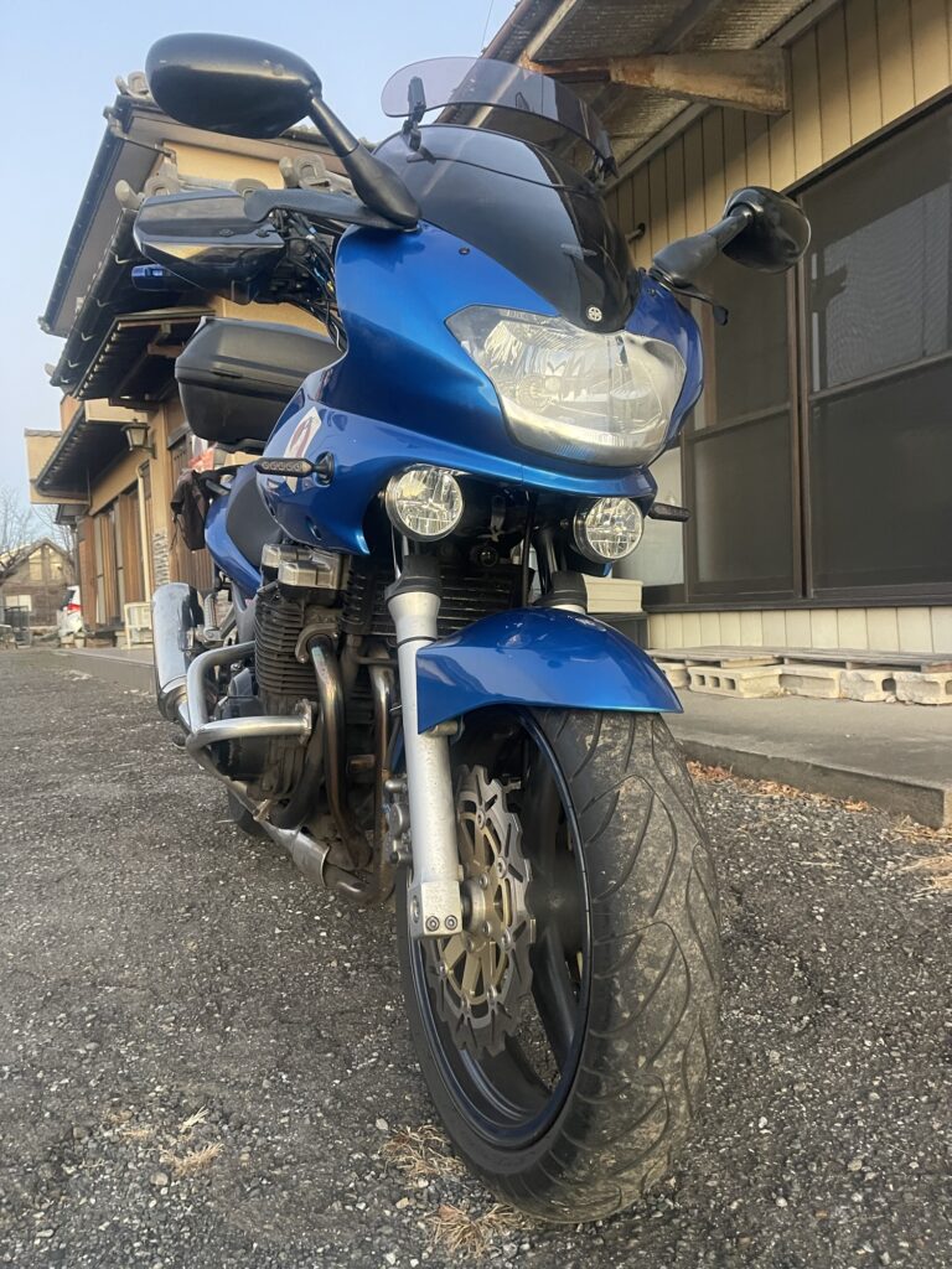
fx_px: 917
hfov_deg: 54.9
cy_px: 634
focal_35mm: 25
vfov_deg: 69.4
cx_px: 476
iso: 500
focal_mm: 5.1
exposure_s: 1/40
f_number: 1.6
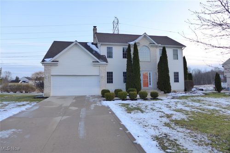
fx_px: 153
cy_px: 76
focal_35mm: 24
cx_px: 115
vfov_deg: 53.0
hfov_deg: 73.8
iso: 160
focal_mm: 4.7
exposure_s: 1/160
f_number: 1.4
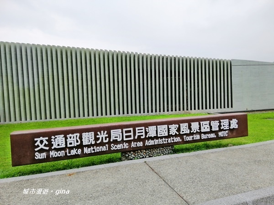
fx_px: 206
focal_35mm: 26
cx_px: 137
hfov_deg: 67.3
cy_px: 102
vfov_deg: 53.1
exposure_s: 1/416
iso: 50
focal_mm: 3.81
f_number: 2.2
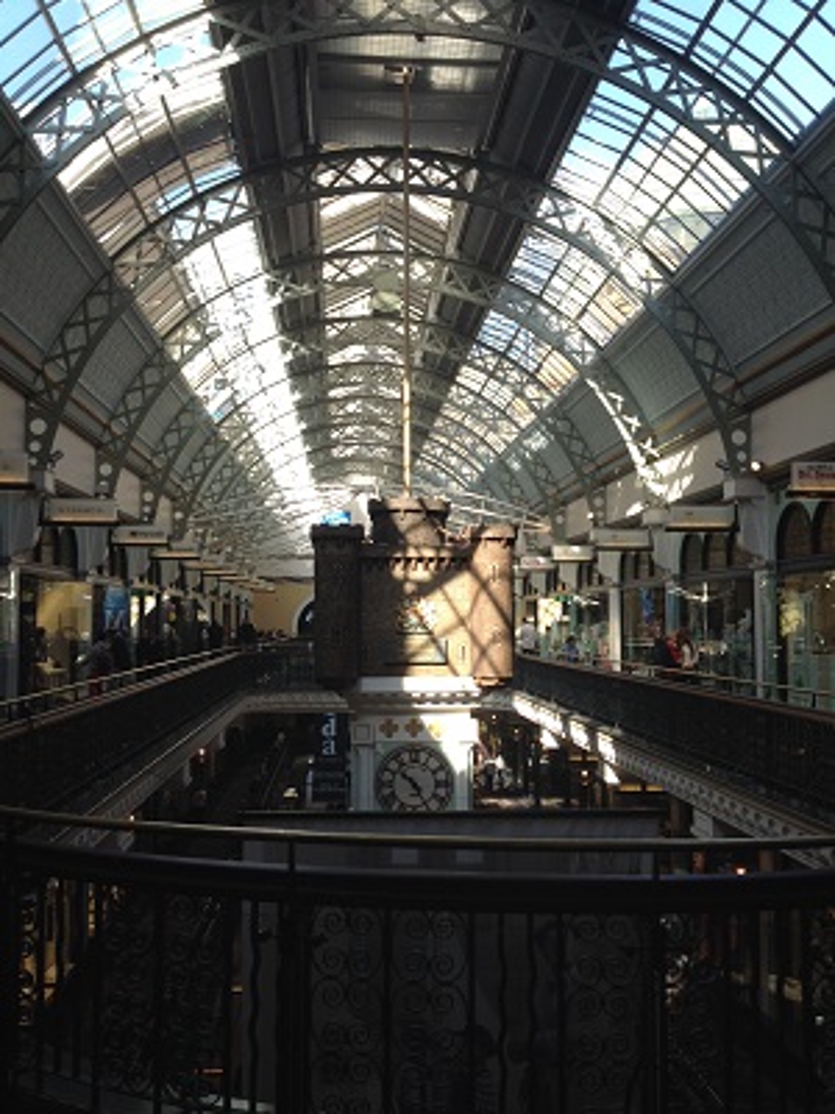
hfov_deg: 40.7
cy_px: 557
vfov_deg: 52.6
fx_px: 1126
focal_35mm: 35
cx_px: 418
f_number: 2.4
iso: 50
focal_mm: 4.28
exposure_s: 1/220
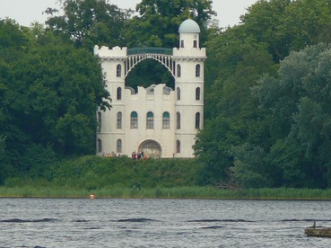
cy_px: 125
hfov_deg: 2.3
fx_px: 8158
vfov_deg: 1.7
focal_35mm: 854
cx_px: 196
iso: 100
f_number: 4
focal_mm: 88.8
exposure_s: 1/200
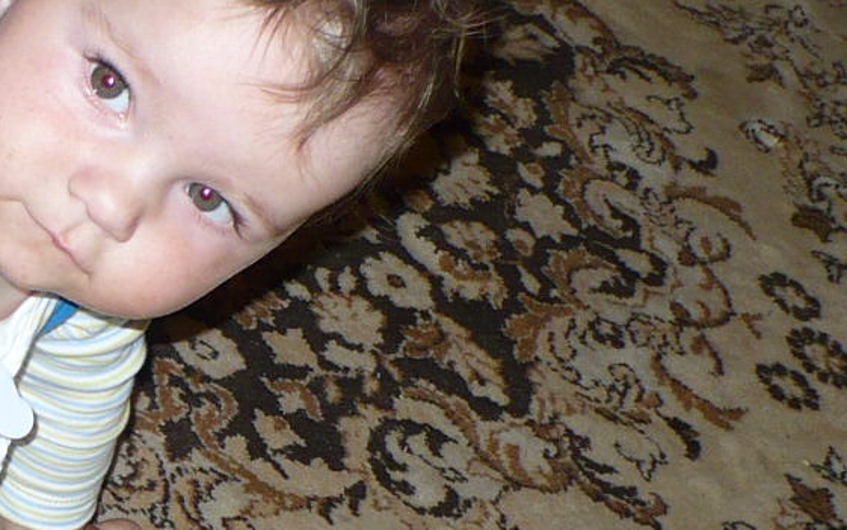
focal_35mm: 130
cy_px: 337
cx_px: -15
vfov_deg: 10.1
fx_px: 3002
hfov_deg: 15.7
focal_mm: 6.1
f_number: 2.8
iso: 100
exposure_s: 1/30
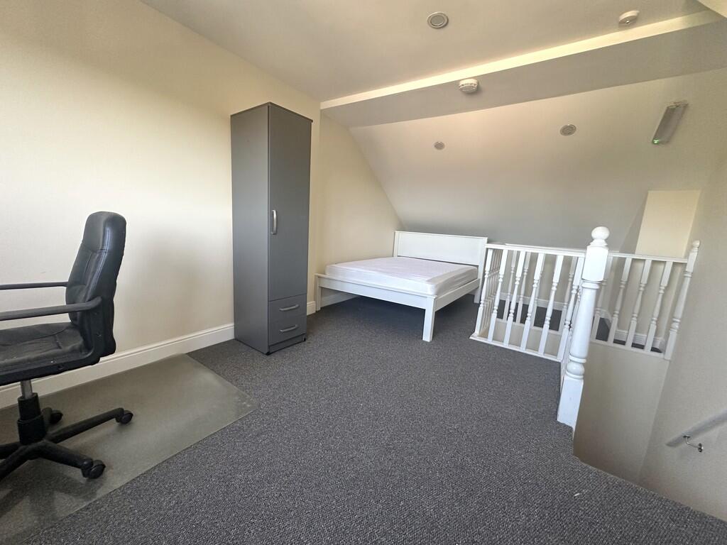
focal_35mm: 14
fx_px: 294
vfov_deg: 85.7
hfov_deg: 102.1
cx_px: 364
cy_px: 272
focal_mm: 2.22
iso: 250
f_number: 2.2
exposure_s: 1/100
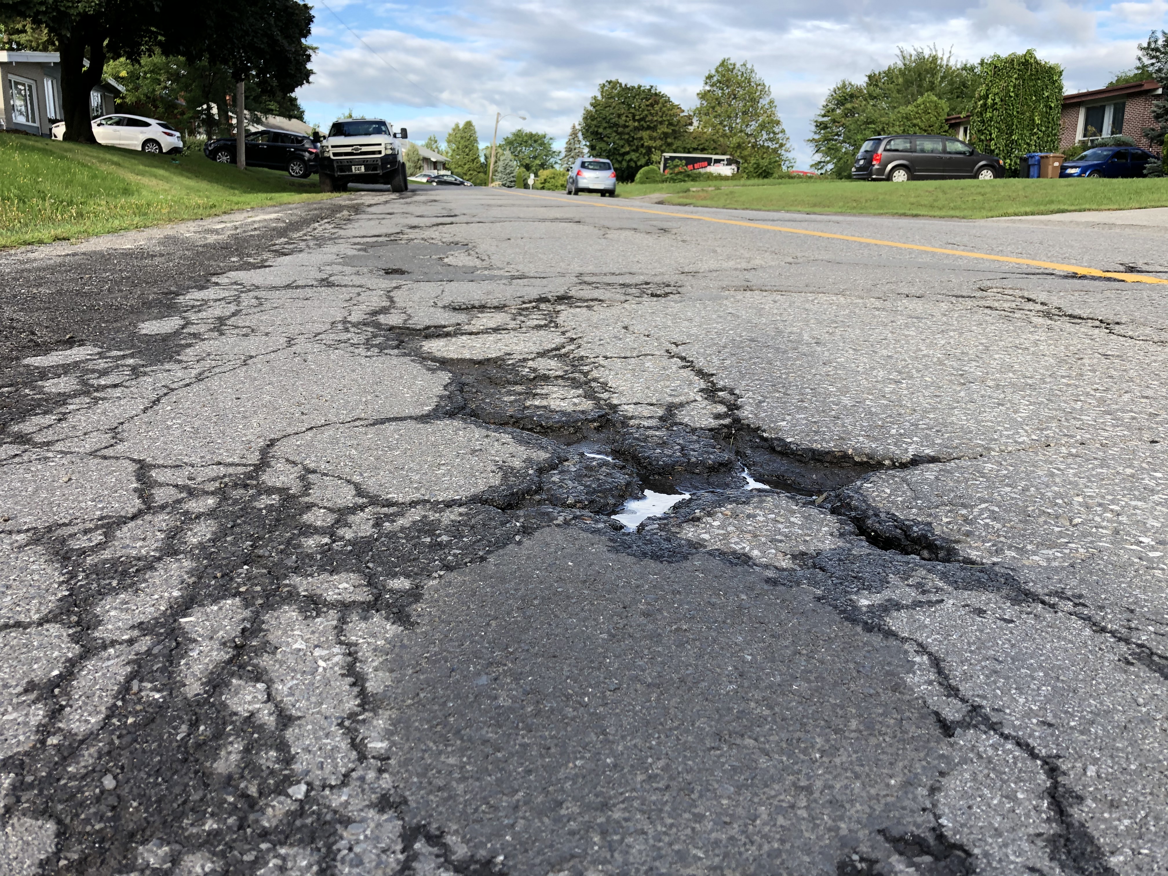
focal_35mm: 28
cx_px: 584
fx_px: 945
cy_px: 438
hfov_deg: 63.4
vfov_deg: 49.7
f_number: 1.8
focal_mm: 3.99
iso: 20
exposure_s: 1/410
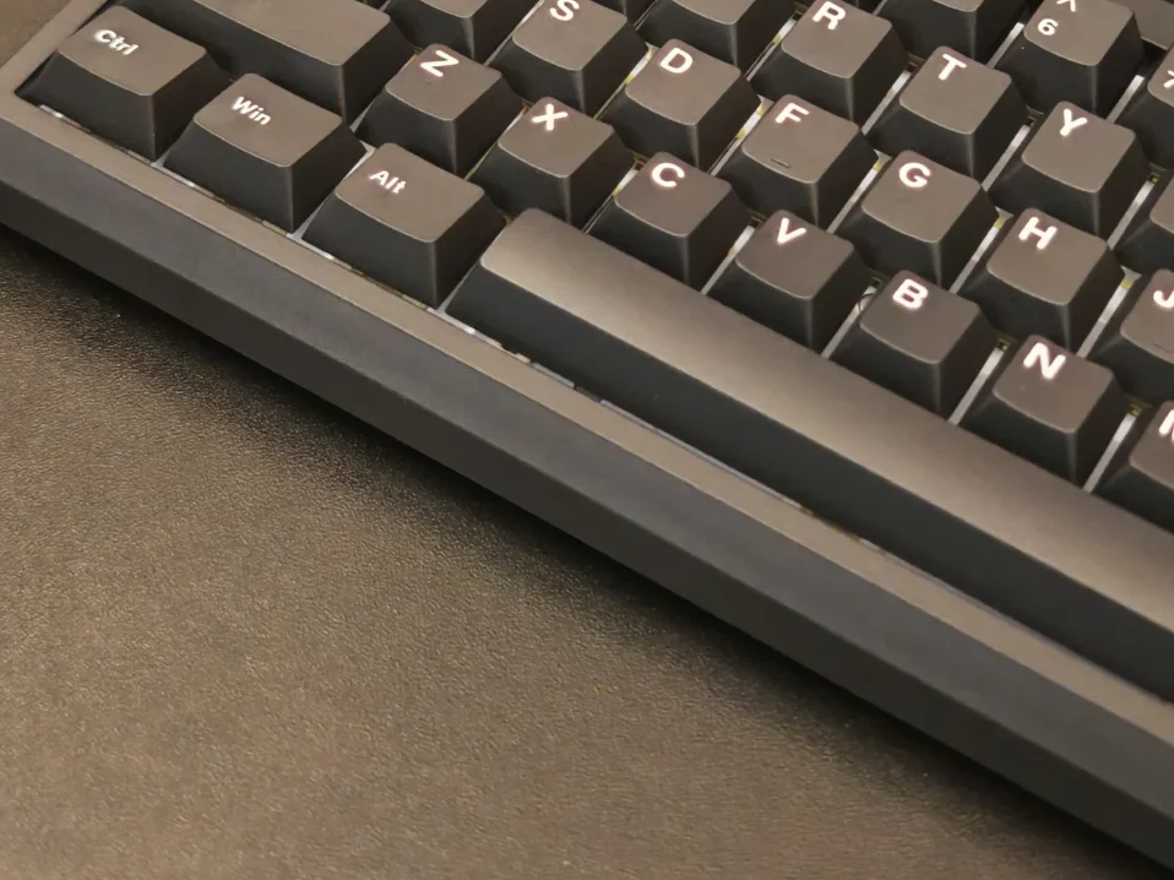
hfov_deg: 25.3
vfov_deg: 18.8
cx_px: 618
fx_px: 2611
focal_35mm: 77
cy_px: 113
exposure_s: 1/33
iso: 500
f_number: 1.4
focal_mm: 6.83
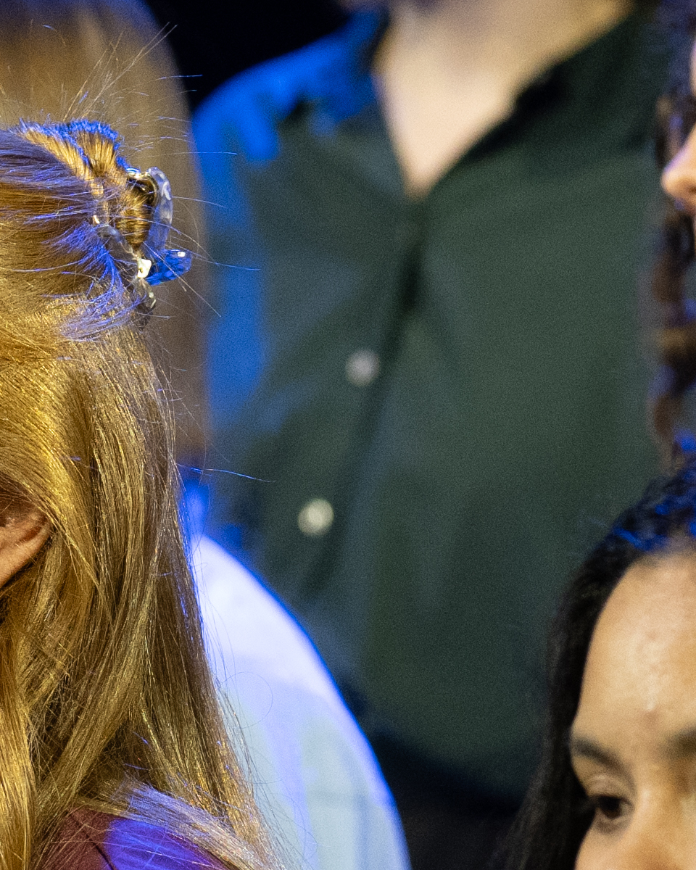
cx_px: -202
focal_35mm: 549
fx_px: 14136
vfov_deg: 3.5
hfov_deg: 2.8
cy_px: 696
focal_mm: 85
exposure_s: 1/250
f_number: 2.8
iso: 1000
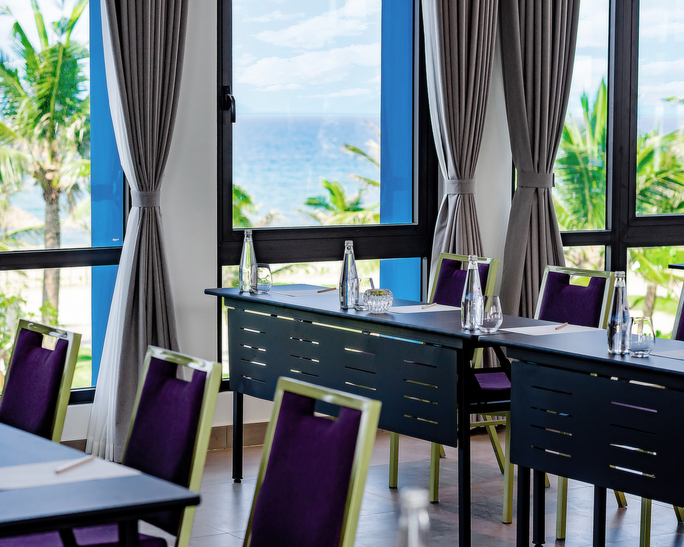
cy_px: 274
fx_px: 1943
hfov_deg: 20.0
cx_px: 361
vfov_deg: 16.0
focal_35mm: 96
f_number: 5
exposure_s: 1/1250
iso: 500
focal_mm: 85
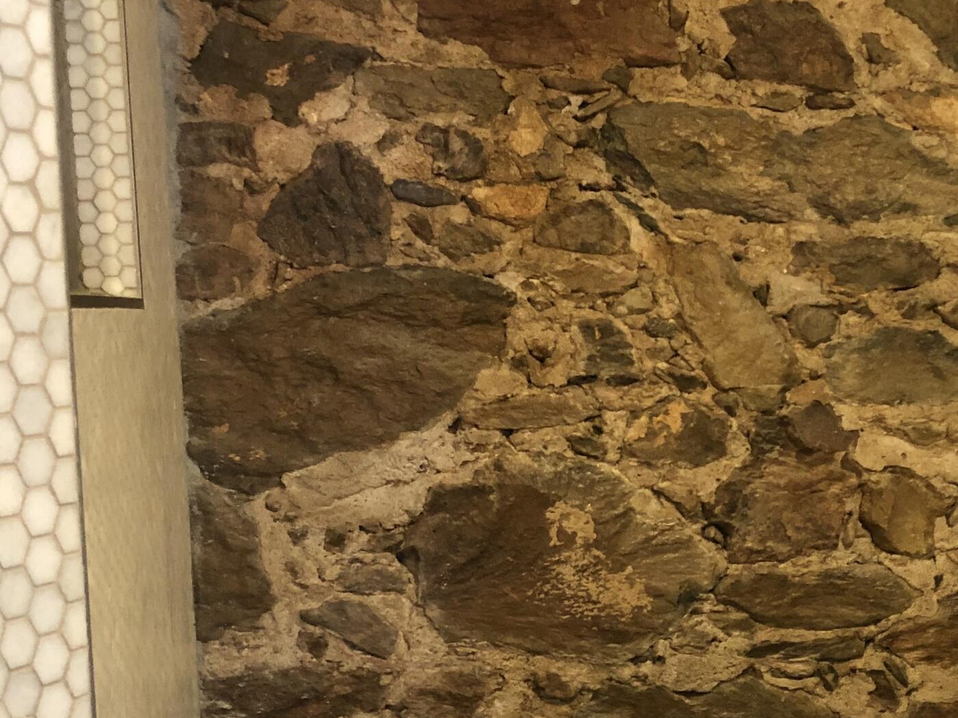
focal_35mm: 60
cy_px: 472
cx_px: 687
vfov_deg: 24.3
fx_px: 1661
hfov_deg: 31.7
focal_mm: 3.99
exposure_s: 1/13
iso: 100
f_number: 1.8
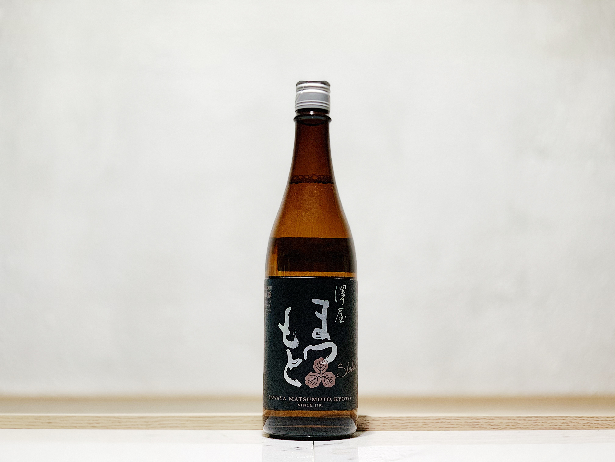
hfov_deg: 36.8
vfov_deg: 28.0
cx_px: 308
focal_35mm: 52
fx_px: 924
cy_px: 231
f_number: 2.4
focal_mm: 6
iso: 125
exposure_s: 1/74
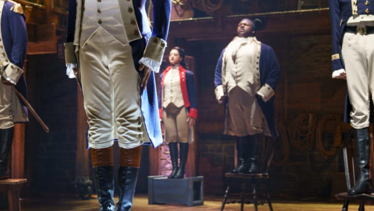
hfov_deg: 25.9
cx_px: 153
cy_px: 65
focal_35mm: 82
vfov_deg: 14.7
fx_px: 813
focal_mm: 37
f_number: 3.2
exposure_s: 1/320
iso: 1250
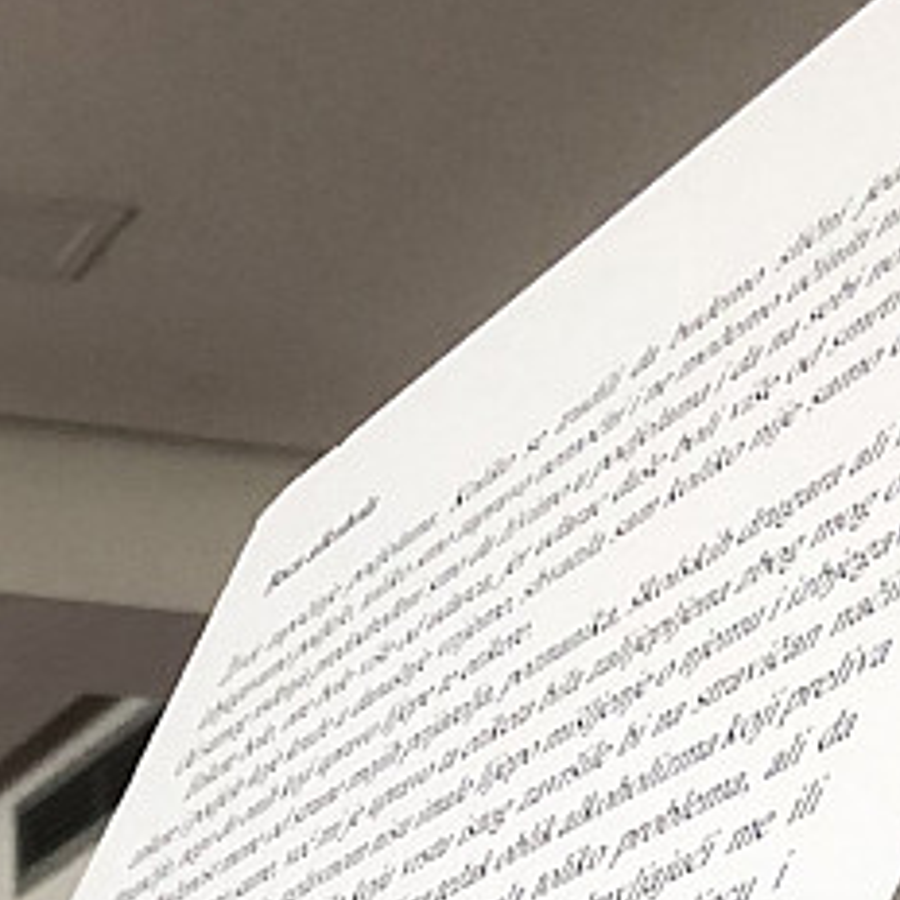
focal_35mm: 125
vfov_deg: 12.5
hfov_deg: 13.3
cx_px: -378
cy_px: 1722
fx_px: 3677
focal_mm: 4
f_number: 1.8
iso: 40
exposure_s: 1/30
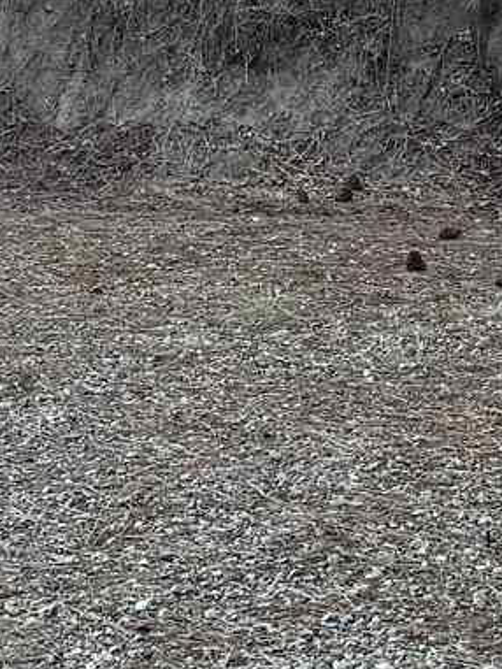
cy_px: -212
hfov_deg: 10.2
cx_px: 183
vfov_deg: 13.1
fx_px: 2802
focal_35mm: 145
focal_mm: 6.76
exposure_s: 1/160
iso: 100
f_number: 1.78
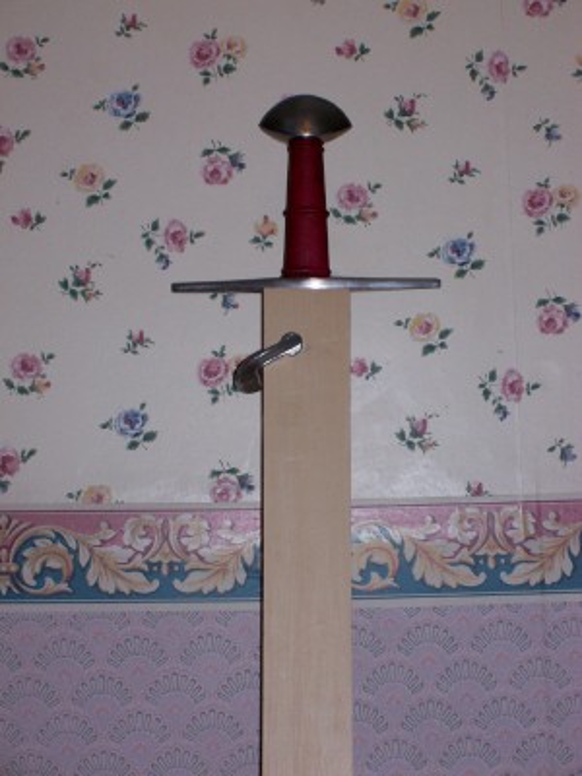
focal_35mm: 102
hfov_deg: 14.5
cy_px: 388
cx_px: 291
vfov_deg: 19.3
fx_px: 2287
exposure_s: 1/157
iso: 140
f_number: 4.6
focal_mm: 16.8
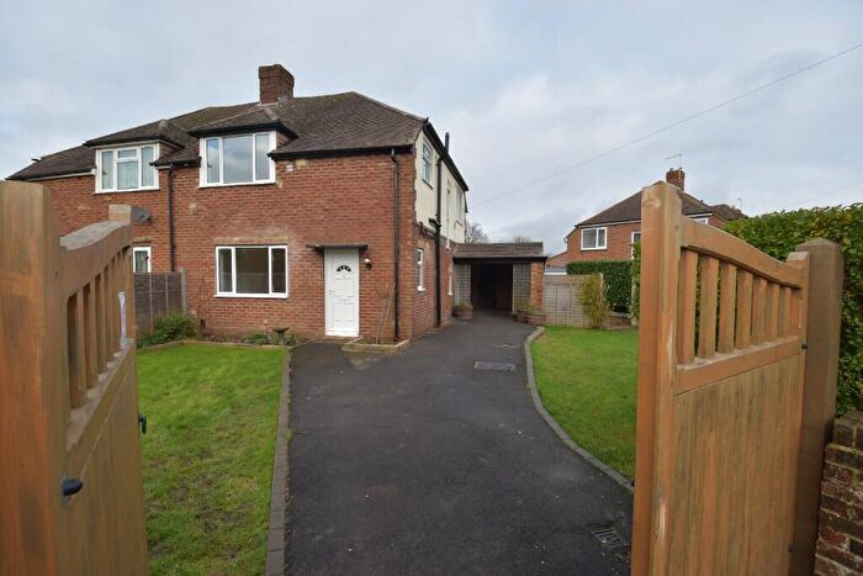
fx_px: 360
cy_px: 288
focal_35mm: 15
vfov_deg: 77.4
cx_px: 432
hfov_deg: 100.4
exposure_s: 1/160
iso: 100
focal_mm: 10
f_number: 5.6
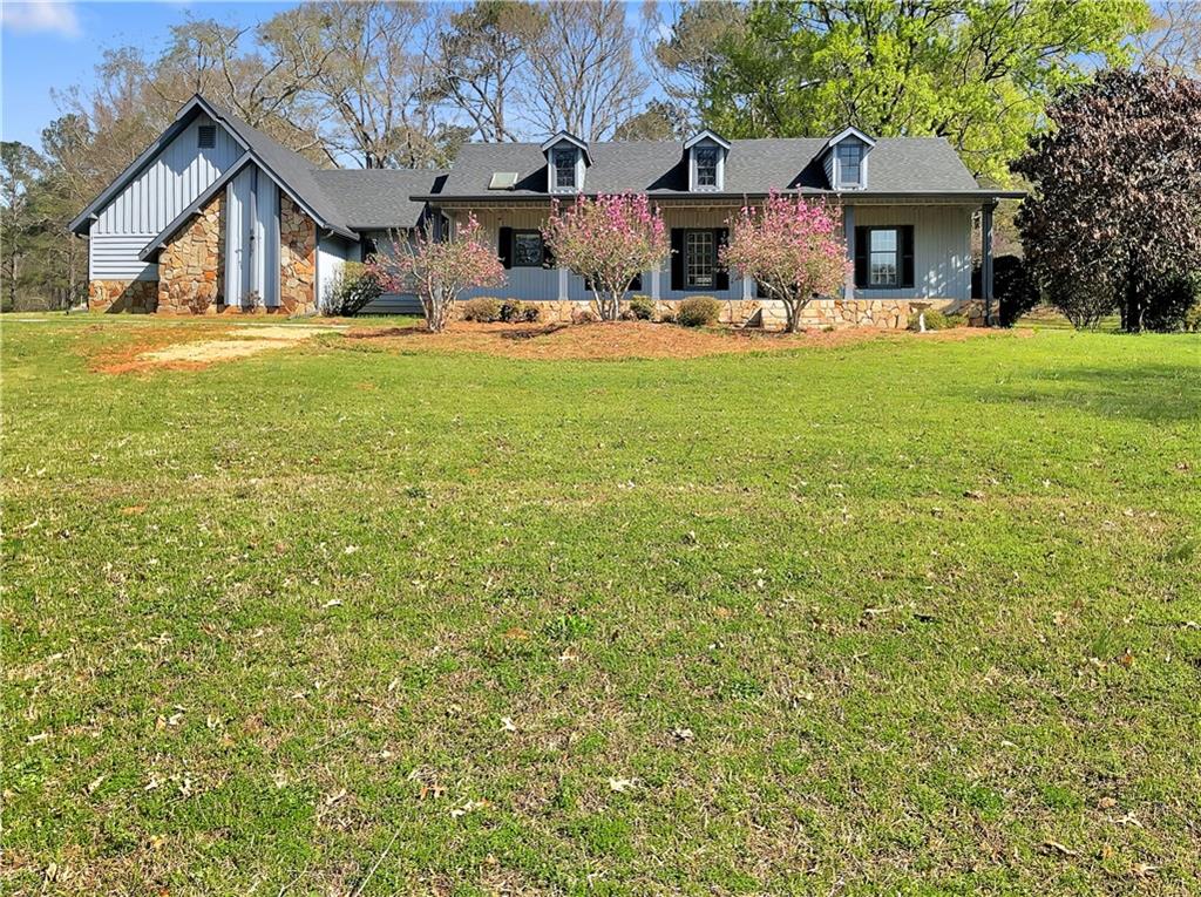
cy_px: 448
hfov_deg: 61.7
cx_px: 600
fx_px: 1005
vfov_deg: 48.1
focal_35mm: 29
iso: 20
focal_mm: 3
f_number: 1.8
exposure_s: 1/1377
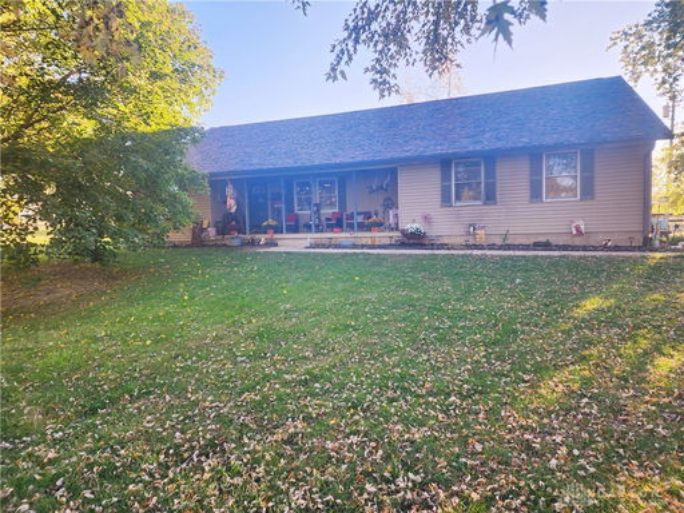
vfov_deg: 58.9
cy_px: 256
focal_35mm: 23
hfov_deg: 73.9
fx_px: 454
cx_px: 342
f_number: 1.8
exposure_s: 1/182
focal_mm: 6.4
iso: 25
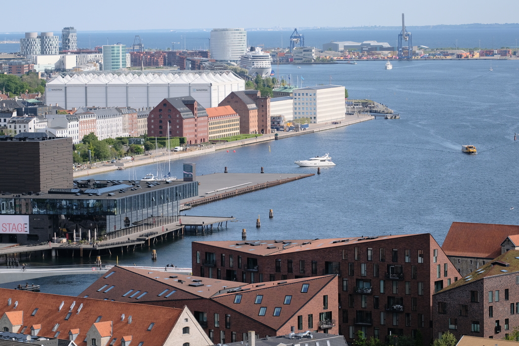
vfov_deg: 9.2
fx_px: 2163
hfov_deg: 13.7
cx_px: 260
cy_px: 173
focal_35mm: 150
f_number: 5.6
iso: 640
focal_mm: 100
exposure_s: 1/1900
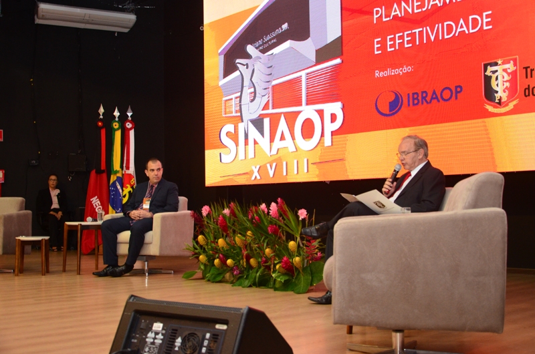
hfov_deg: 43.7
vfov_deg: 29.7
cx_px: 268
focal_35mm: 45
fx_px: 667
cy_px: 177
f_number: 4.2
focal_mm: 30
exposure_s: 1/80
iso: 1600
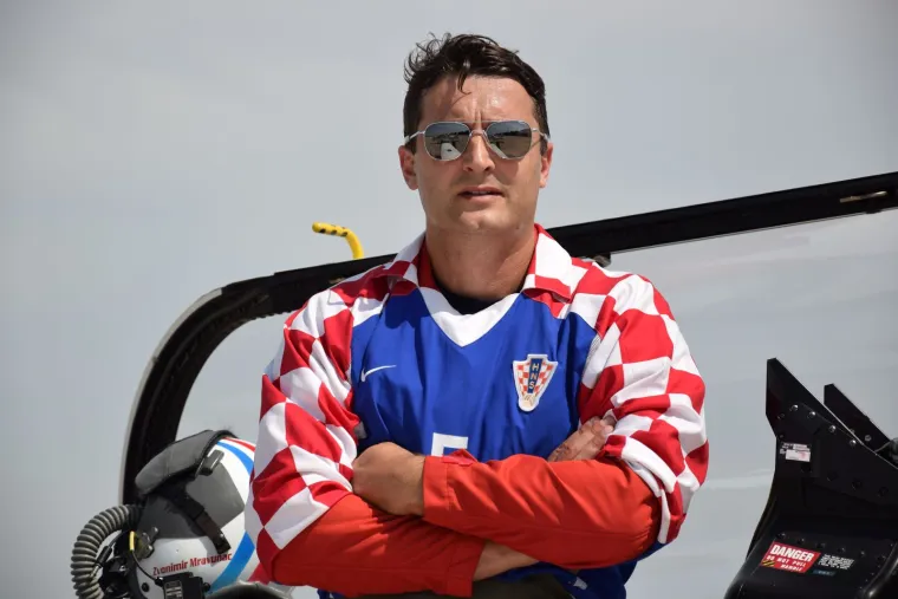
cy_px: 300
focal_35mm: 158
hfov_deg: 13.0
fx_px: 3929
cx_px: 449
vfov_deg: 8.7
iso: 100
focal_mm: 105
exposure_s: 1/640
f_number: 6.3
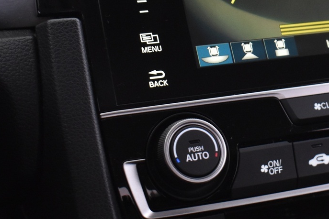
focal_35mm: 99
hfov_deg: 20.4
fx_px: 905
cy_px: 73
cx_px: 261
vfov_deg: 13.8
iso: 1250
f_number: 5.6
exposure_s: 1/13
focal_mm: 28
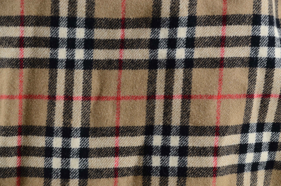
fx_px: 935
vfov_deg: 11.4
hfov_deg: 17.1
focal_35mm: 120
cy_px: 93
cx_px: 140
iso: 160
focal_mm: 80
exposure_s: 1/80
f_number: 7.1
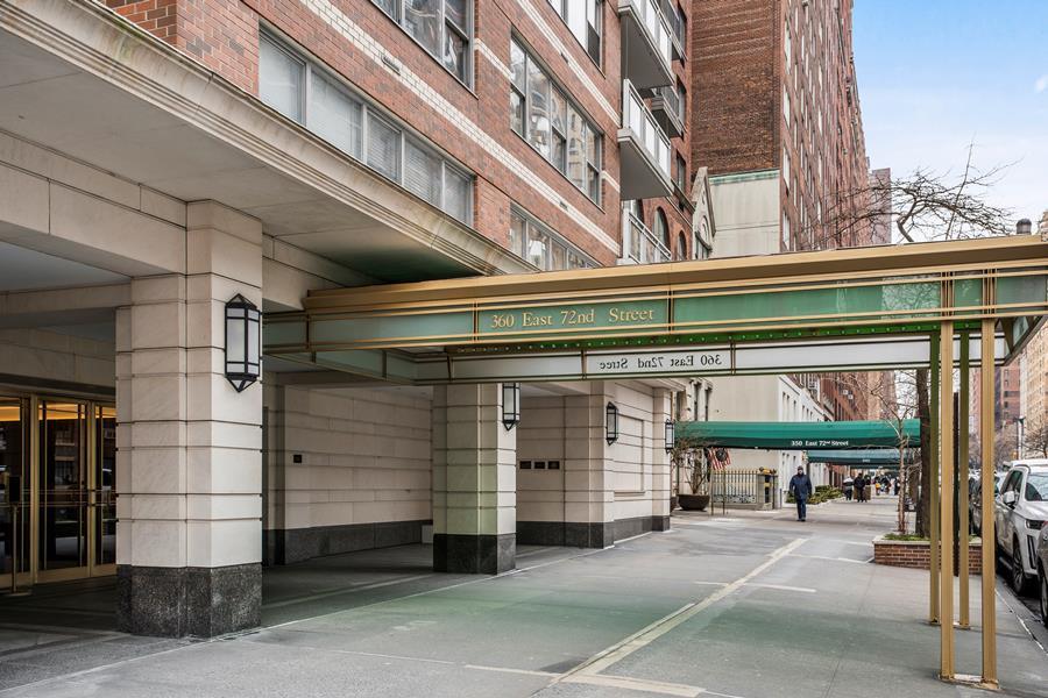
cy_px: 349
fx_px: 931
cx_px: 524
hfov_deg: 58.7
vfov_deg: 41.1
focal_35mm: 32
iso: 100
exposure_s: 1/40
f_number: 8
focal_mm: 32
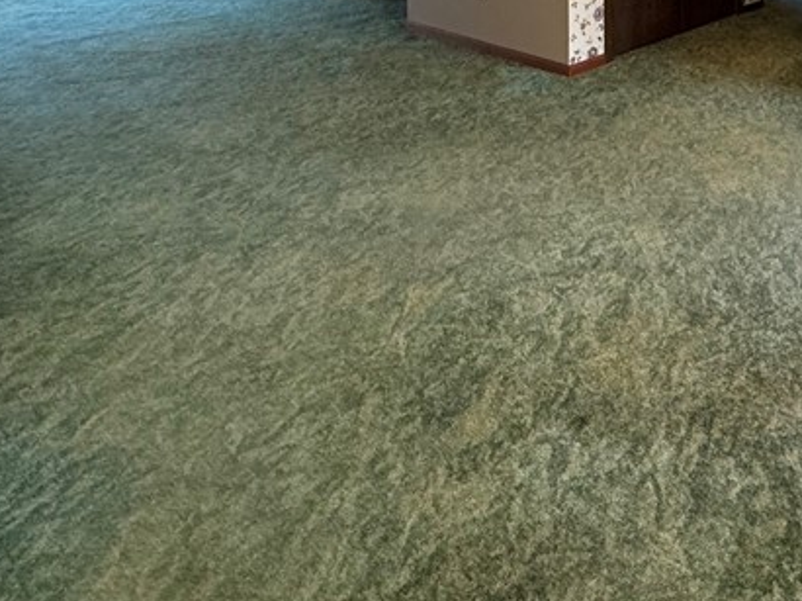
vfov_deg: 33.7
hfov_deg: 47.3
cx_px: 724
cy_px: -104
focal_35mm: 35
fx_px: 810
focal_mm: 2.22
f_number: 2.2
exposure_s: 1/60
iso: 320
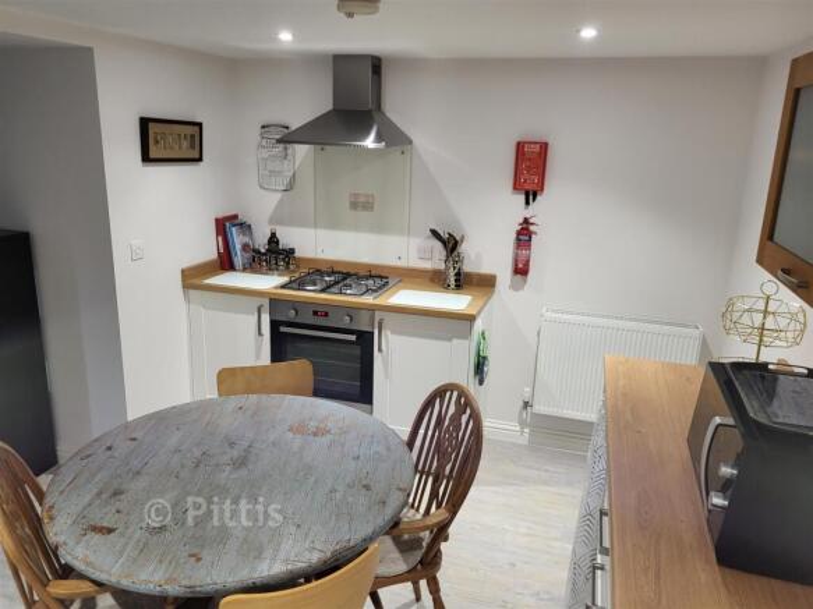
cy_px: 304
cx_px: 406
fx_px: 611
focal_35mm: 26
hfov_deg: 67.3
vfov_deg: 53.0
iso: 200
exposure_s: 1/50
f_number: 1.8
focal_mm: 5.4
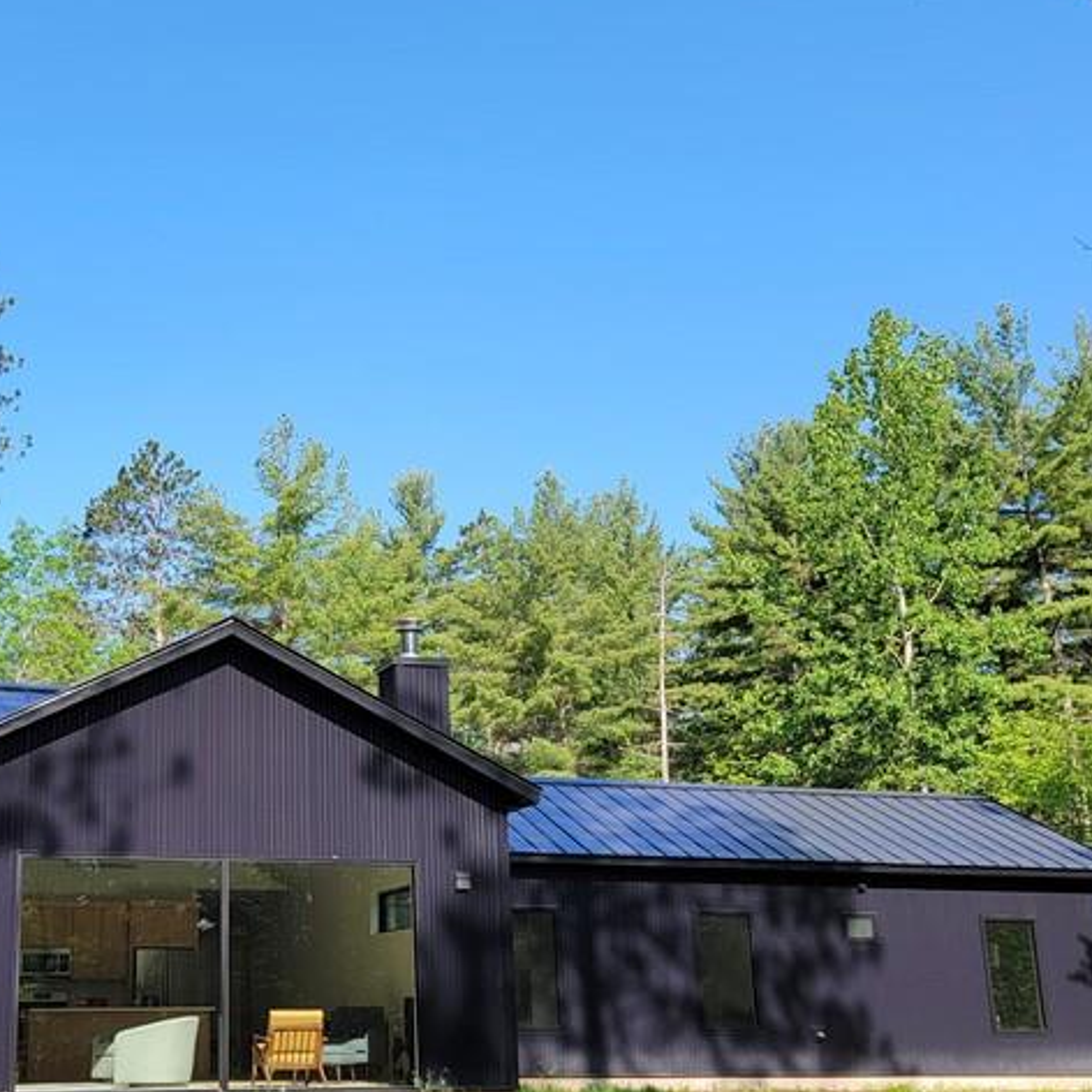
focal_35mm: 46
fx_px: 1642
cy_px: 636
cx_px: 222
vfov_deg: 36.7
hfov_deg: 35.6
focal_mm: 6.7
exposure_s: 1/373
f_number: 1.8
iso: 16
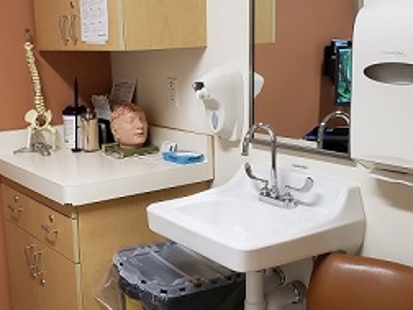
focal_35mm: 50
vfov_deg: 29.1
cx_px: 161
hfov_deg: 38.0
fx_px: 597
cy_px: 170
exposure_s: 1/60
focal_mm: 4.3
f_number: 2.4
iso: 320
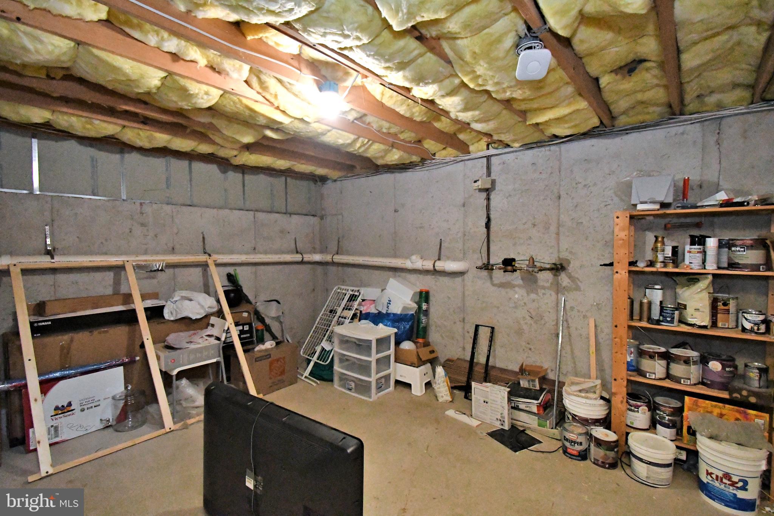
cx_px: 387
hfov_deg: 96.7
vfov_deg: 73.7
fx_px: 344
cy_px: 258
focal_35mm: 16
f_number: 5.6
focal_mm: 11
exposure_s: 1/250
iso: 10000
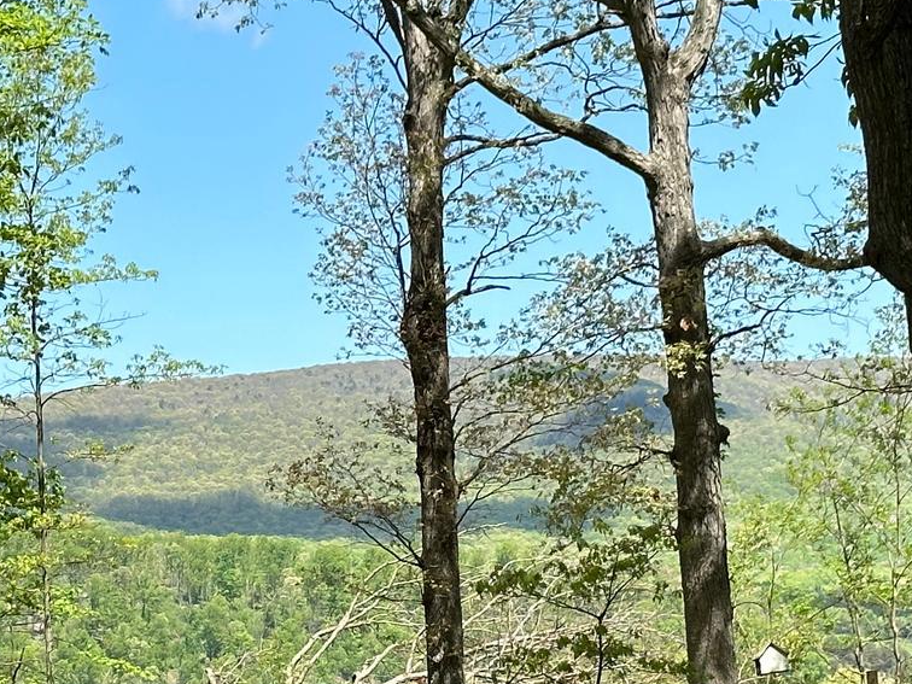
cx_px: 316
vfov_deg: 11.4
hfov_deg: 15.1
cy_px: 484
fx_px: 3425
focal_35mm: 130
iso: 64
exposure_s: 1/1992
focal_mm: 6.86
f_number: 1.78
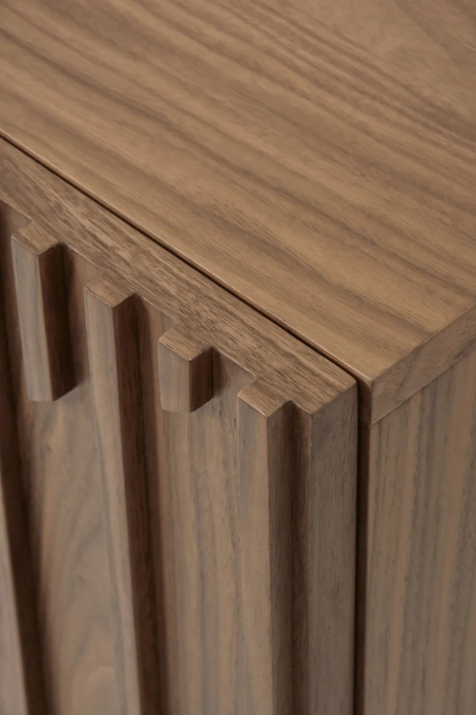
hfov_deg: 8.7
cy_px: 359
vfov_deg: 13.0
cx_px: 239
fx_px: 3143
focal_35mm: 159
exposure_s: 1/15
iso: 100
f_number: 11
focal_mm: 105
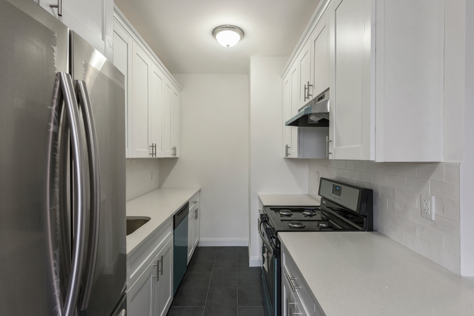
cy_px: 158
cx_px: 237
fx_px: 237
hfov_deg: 90.0
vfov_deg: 67.4
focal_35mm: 18
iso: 400
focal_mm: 18
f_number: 8
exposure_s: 1/25
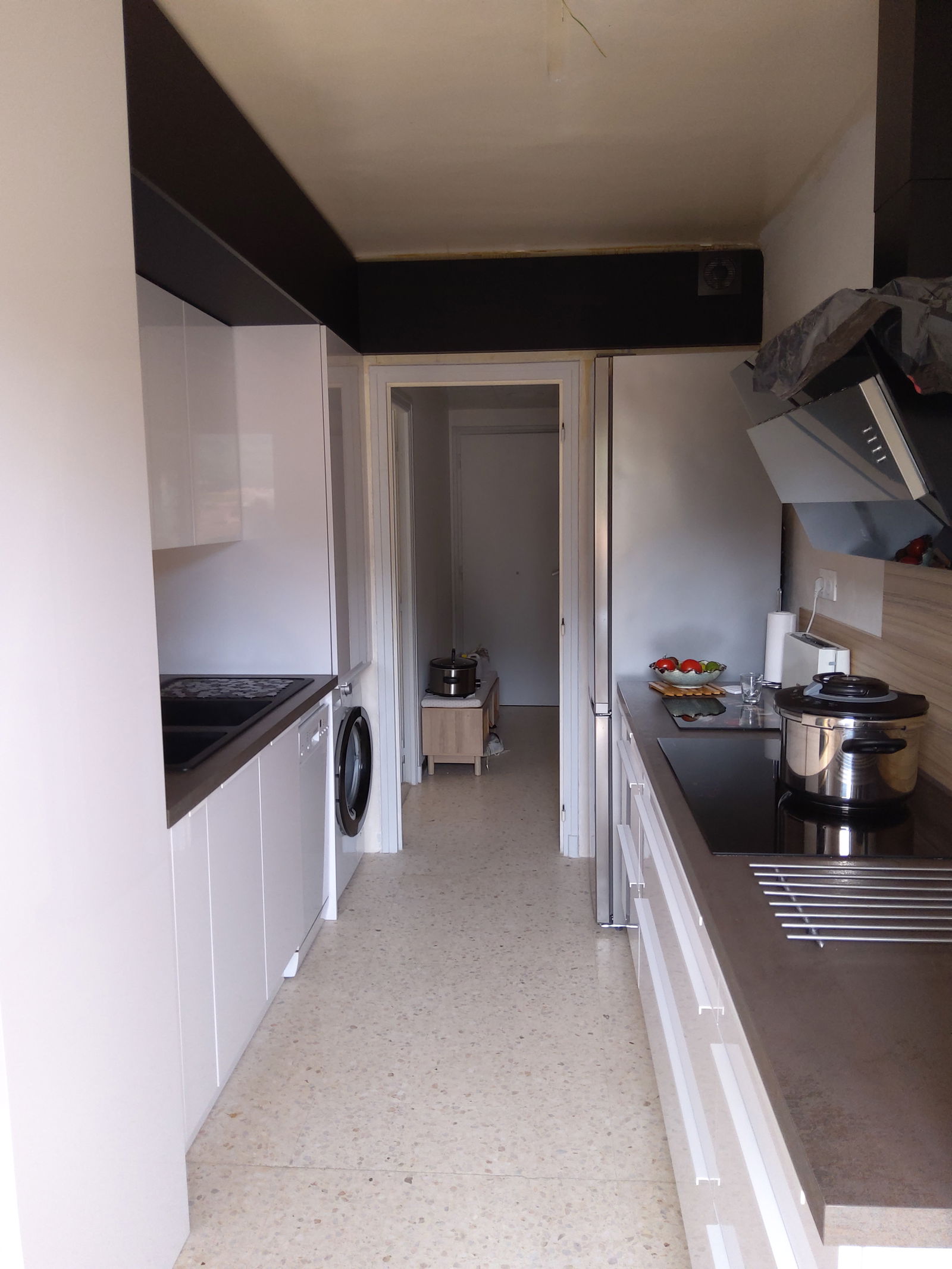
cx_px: 476
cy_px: 634
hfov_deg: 53.1
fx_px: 953
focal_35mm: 26
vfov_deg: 67.3
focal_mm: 3.08
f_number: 2
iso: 100
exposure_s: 1/50
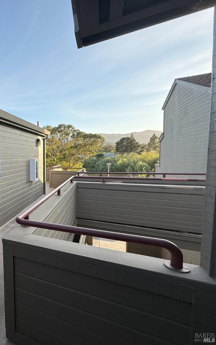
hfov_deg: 46.7
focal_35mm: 20
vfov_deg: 85.1
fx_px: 188
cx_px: -12
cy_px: 172
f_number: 2.2
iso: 64
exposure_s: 1/506
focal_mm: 2.22
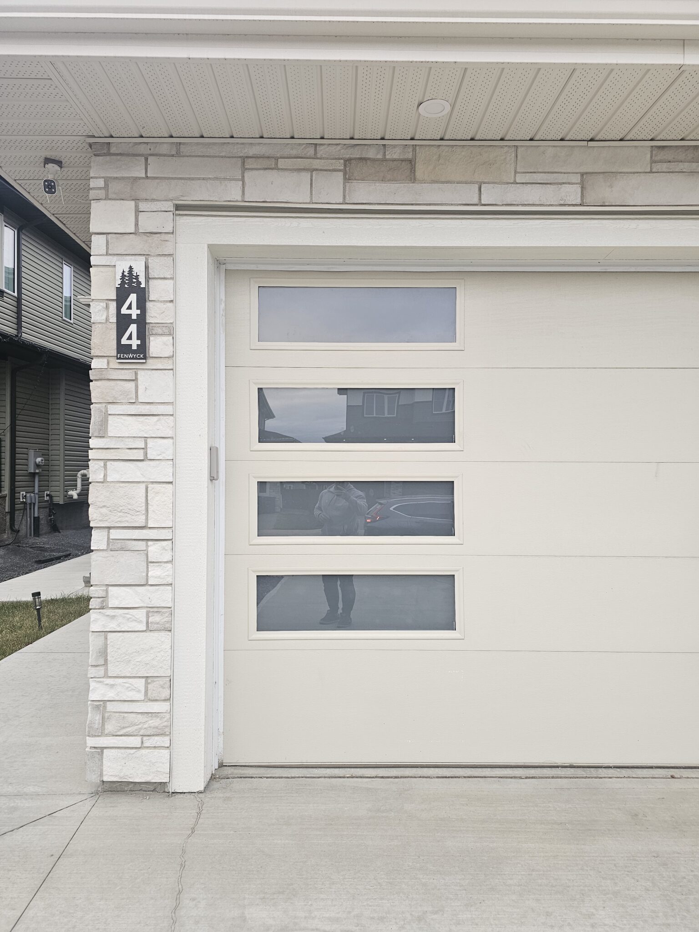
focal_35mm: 23
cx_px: 350
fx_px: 619
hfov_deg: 58.9
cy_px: 466
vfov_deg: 73.9
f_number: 1.7
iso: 200
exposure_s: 1/359
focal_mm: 6.3
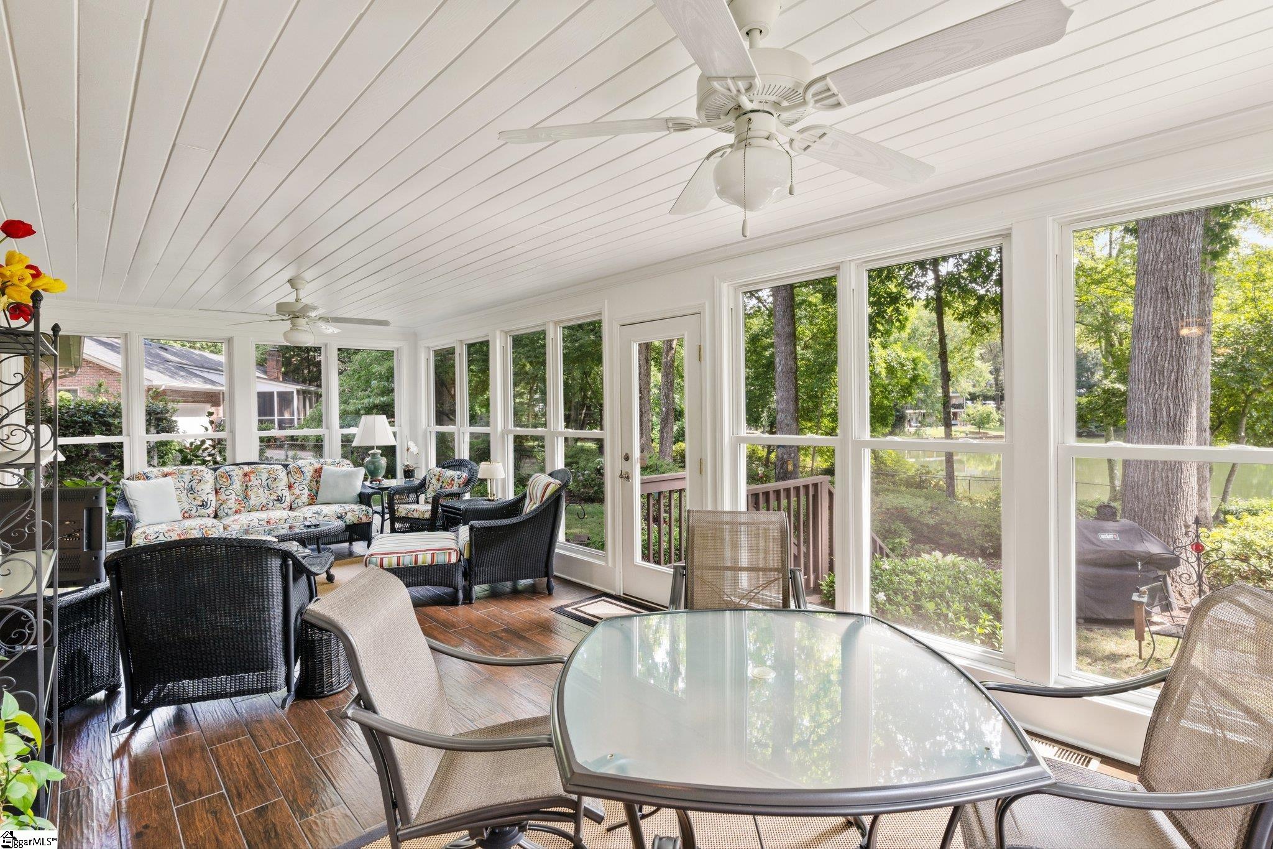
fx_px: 601
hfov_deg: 93.3
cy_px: 424
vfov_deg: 70.4
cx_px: 636
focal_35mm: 17
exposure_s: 1/2
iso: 200
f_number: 9
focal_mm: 17
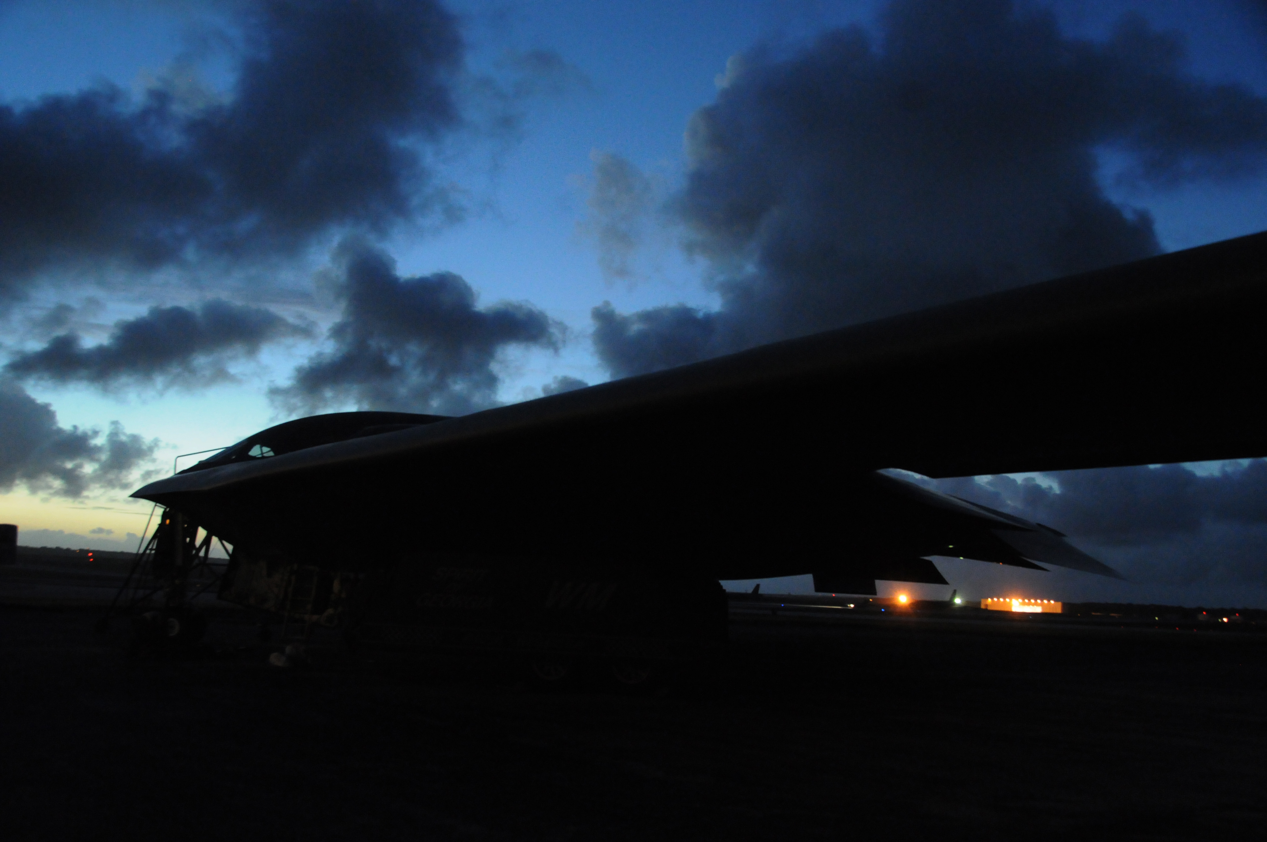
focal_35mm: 33
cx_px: 634
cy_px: 421
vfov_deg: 39.9
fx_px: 1160
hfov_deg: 57.3
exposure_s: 1/25
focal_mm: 22
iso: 3200
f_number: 4.5
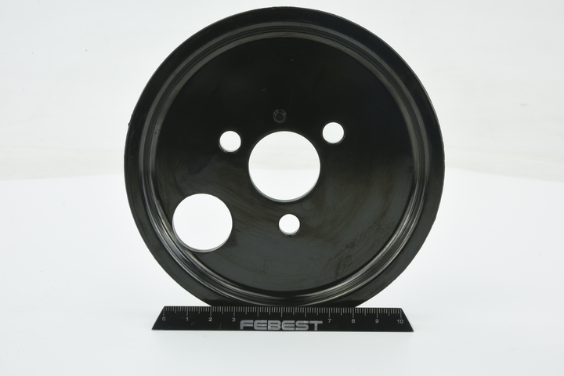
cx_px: 282
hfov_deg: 33.4
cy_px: 188
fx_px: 940
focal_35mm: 60
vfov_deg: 22.6
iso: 64
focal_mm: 60
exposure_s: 1/2.5
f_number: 32
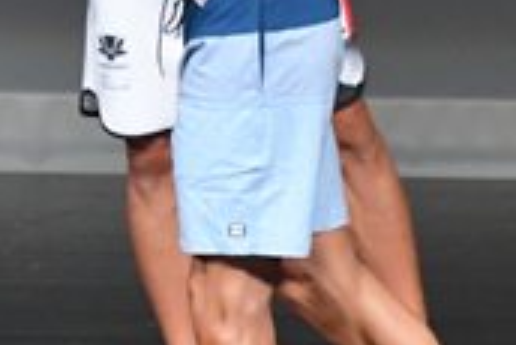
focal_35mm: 1349
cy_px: 69
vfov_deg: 1.0
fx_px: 19351
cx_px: -310
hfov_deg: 1.5
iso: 5000
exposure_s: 1/400
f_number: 5.6
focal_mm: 200
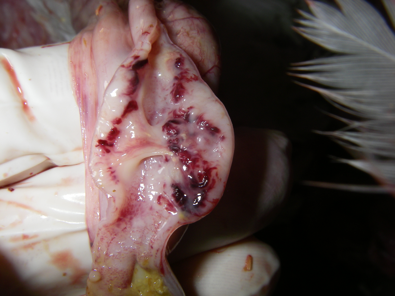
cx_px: 198
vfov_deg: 37.7
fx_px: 434
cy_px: 148
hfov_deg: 49.0
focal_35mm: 38
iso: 64
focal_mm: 6.3
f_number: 6.6
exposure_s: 1/50
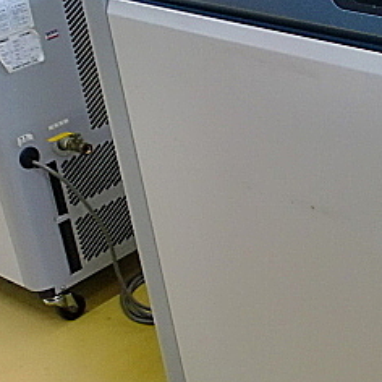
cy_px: 180
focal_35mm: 84
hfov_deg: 19.7
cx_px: 422
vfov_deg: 20.6
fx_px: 1049
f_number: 3.1
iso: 200
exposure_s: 1/60
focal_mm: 6.3
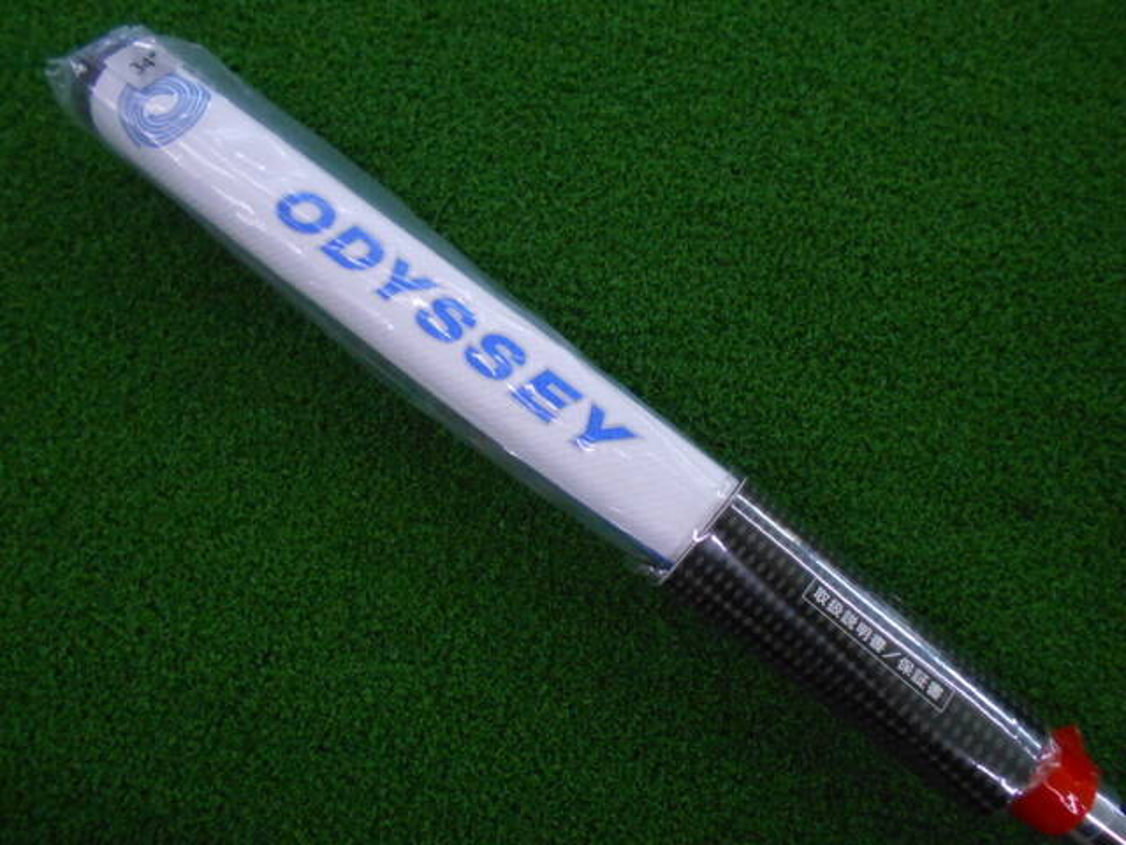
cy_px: 422
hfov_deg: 67.3
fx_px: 846
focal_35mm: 26
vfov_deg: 53.1
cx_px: 563
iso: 560
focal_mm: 4.6
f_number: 3.2
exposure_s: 1/250
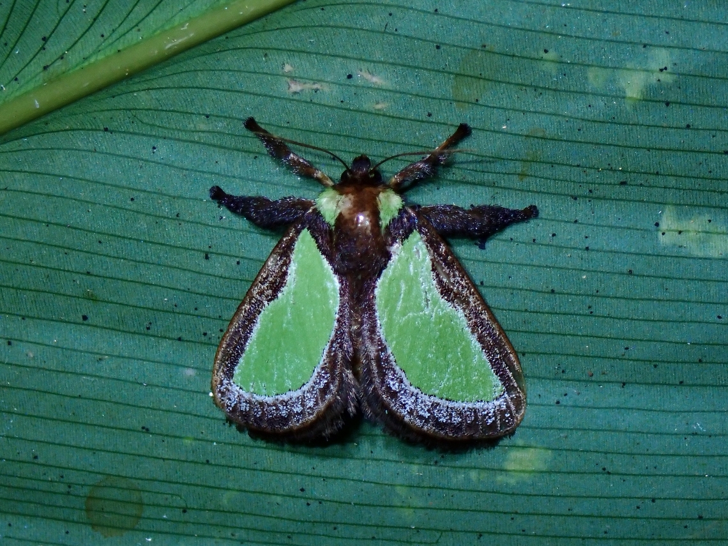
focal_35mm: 100
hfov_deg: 19.6
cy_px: 273
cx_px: 364
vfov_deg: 14.8
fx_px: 2103
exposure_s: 1/200
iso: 200
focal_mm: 18
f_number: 6.3
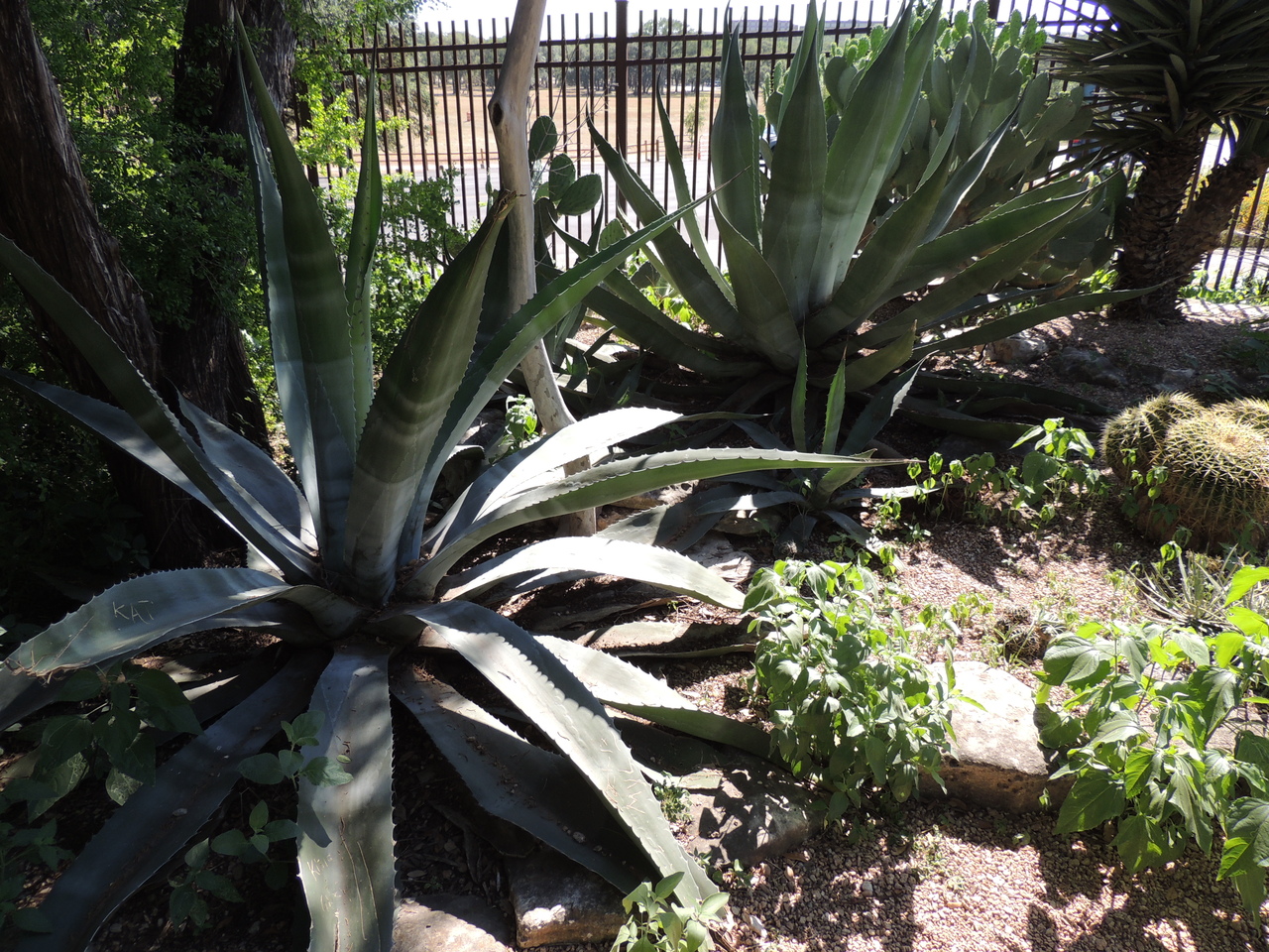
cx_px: 634
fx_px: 880
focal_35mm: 24
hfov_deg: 71.6
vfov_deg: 56.8
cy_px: 476
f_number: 3
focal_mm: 4.3
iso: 100
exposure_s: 1/400
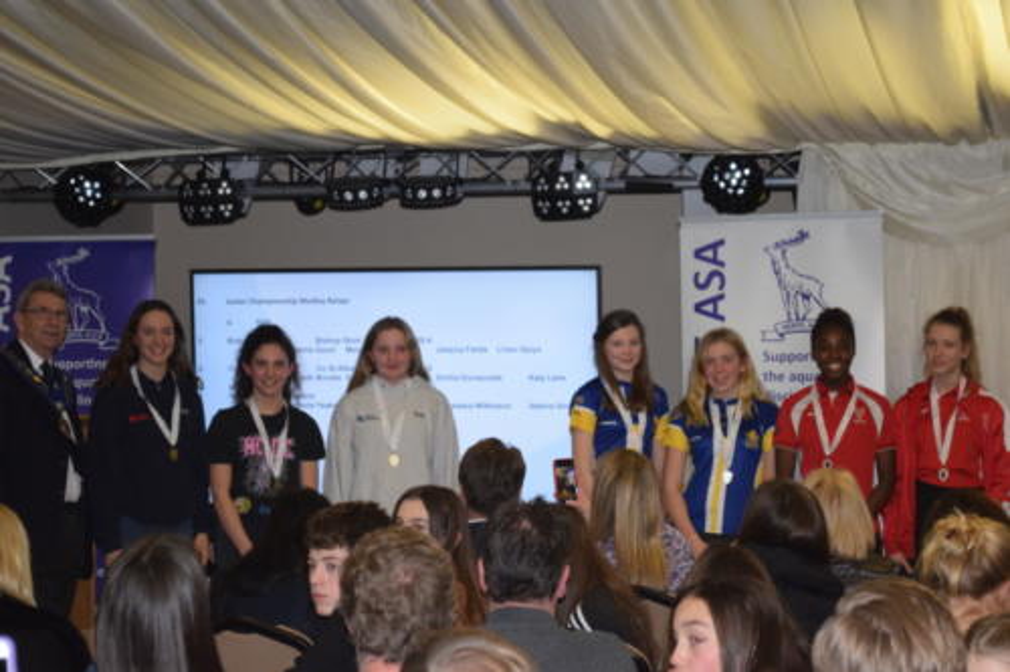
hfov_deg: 24.6
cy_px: 336
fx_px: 2314
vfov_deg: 16.5
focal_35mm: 82
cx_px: 505
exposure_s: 1/60
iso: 1400
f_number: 5.6
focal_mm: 55
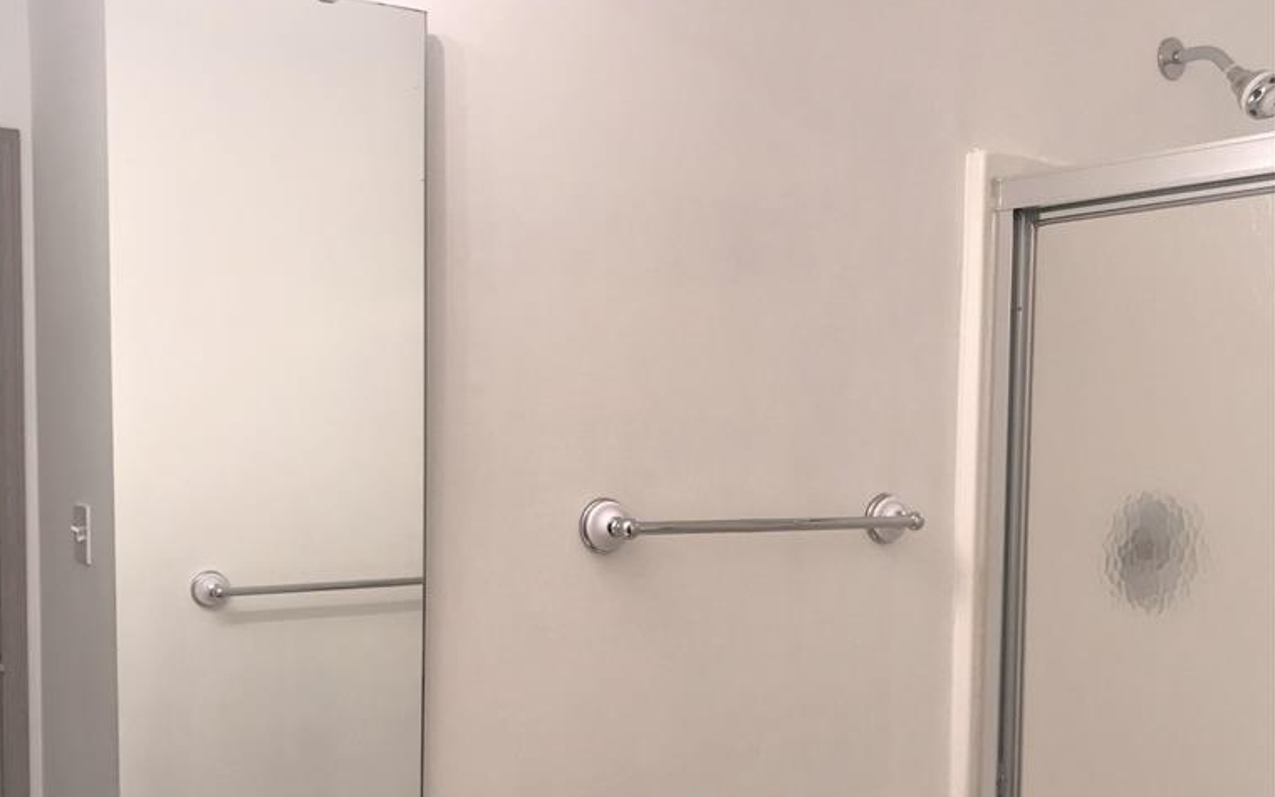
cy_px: 544
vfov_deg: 31.7
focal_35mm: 40
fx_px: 1390
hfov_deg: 49.3
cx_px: 632
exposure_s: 1/120
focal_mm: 3.99
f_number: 1.8
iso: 40
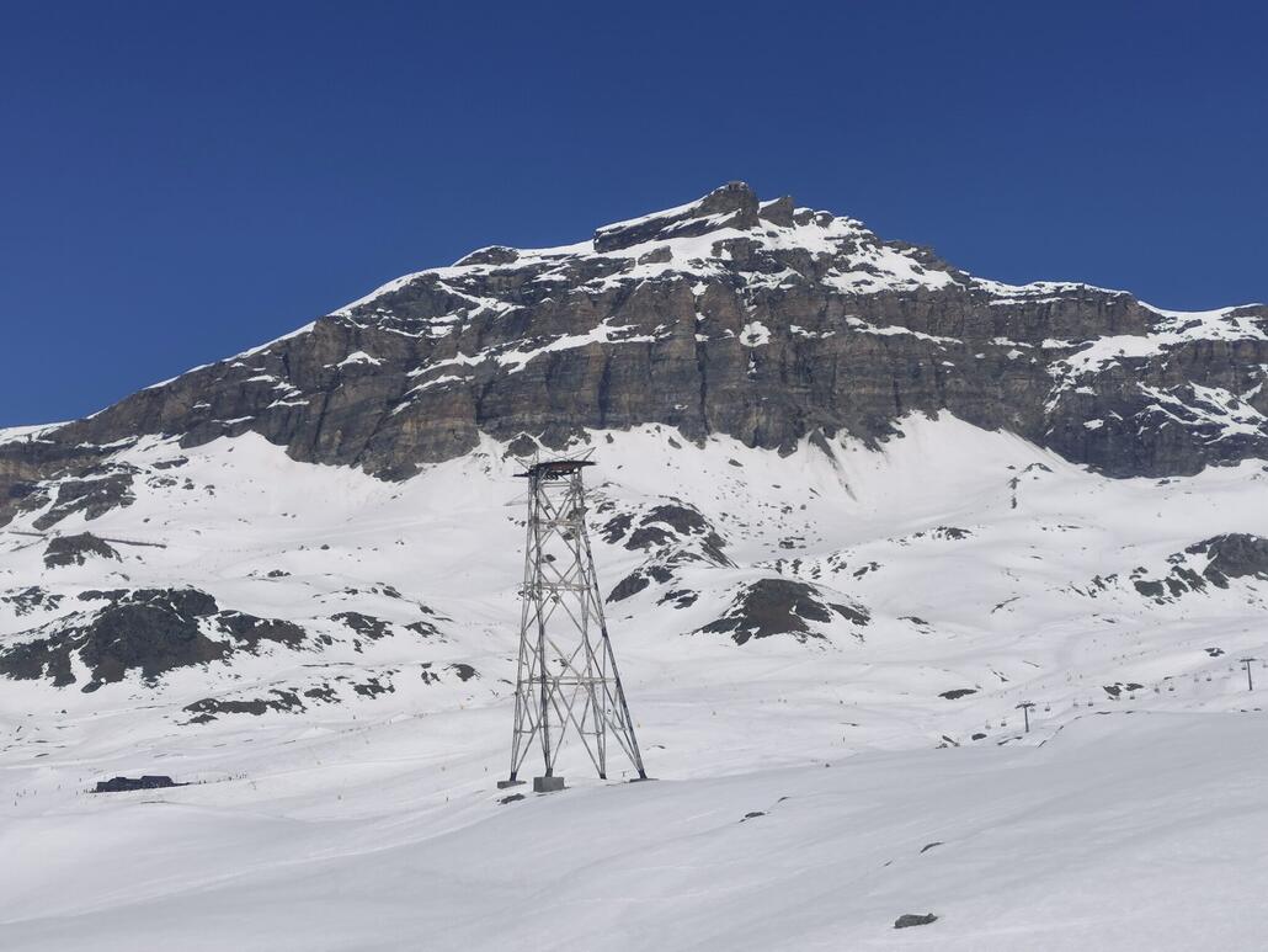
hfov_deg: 34.3
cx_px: 634
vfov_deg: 26.1
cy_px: 476
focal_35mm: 56
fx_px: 2052
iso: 50
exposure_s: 1/6061
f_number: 1.8
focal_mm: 5.58
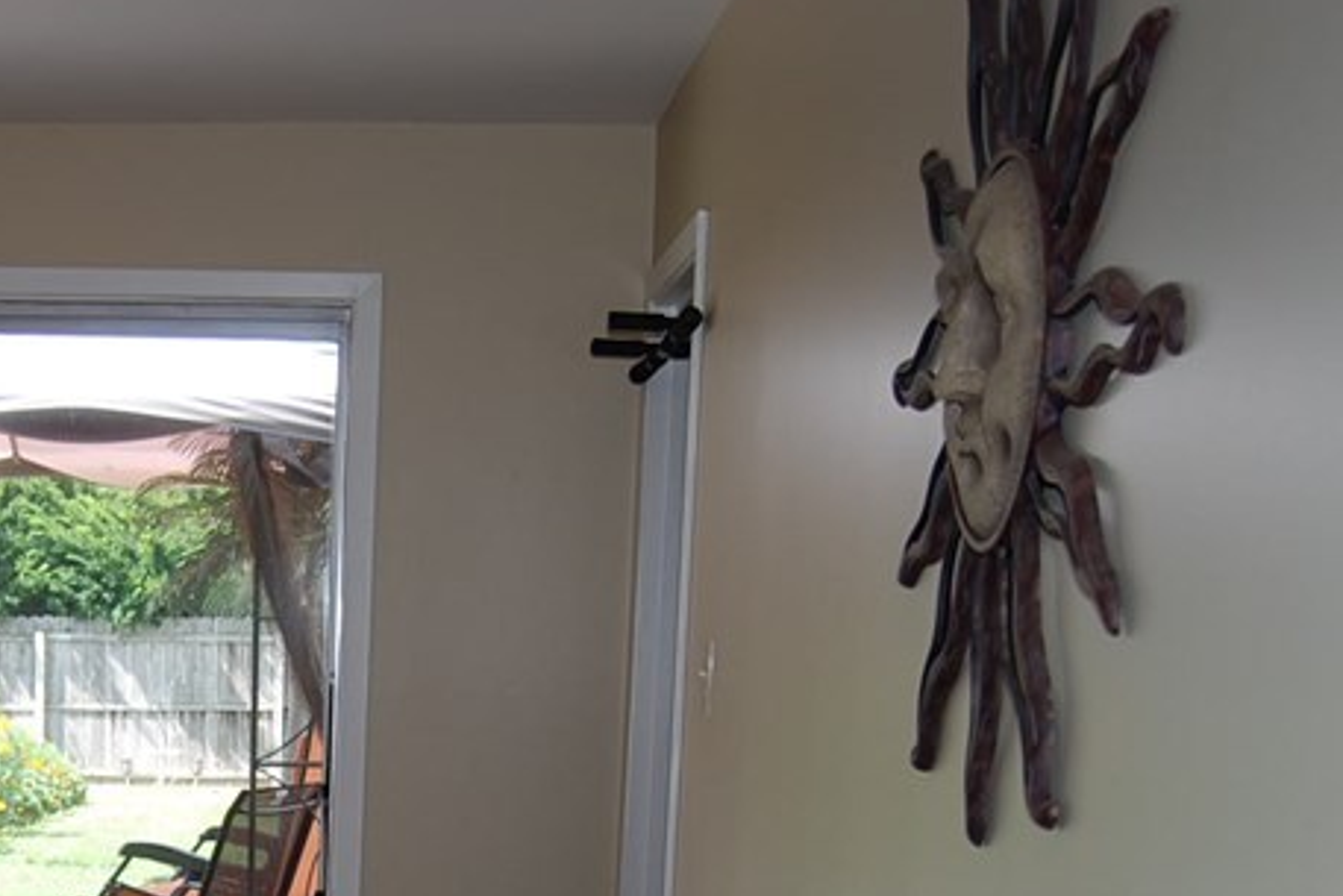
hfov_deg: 30.2
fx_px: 2388
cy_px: 987
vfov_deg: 20.3
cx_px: 163
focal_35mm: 64
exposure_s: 1/100
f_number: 3.5
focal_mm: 18
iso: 100
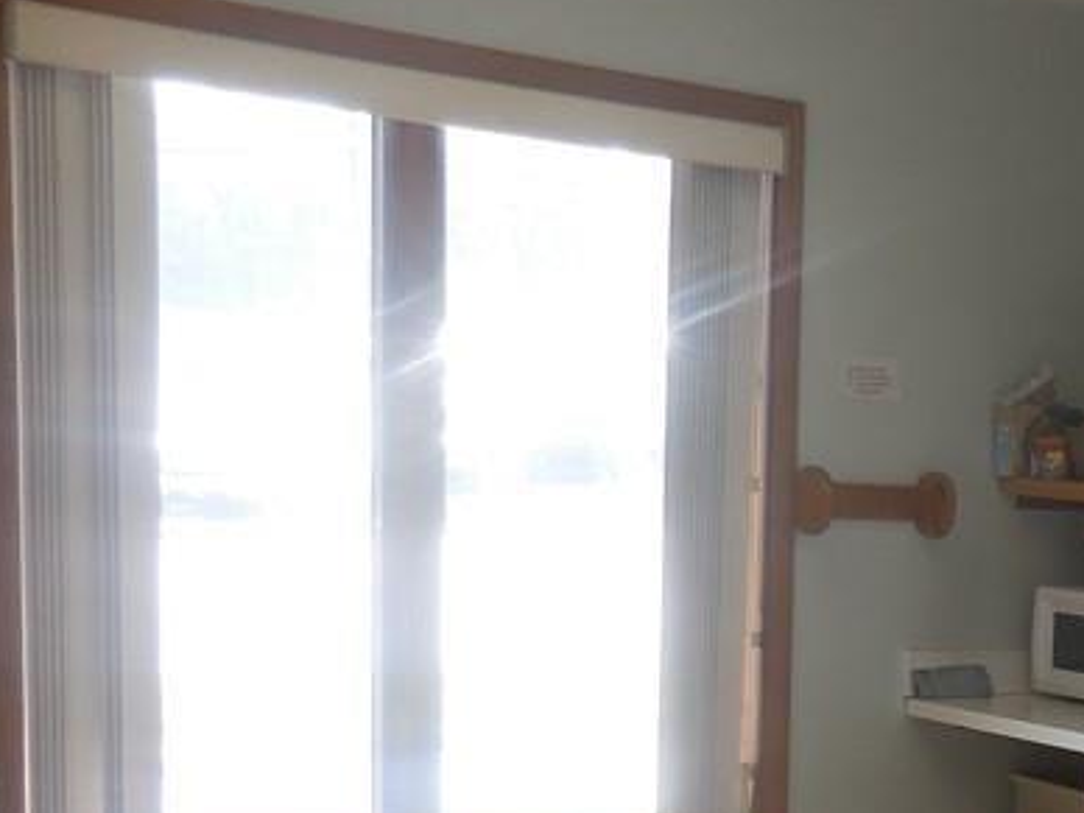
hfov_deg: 26.4
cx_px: 1277
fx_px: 2067
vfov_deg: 21.6
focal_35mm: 66
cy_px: 763
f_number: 3.3
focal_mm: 4.5
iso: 125
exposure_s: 1/80
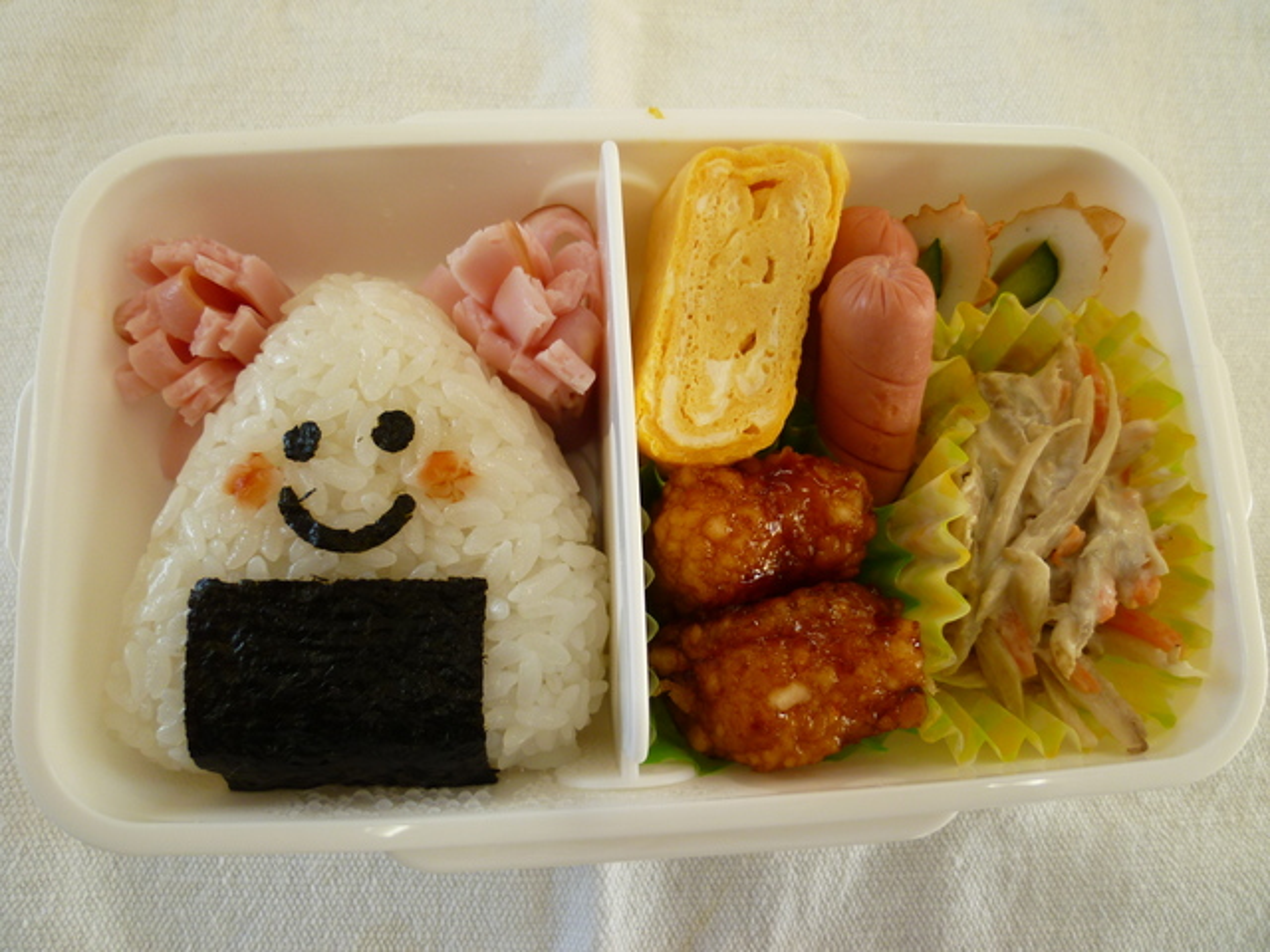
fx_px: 881
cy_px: 476
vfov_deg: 56.8
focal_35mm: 24
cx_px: 635
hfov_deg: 71.6
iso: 80
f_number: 2.2
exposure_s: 1/80
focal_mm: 4.3
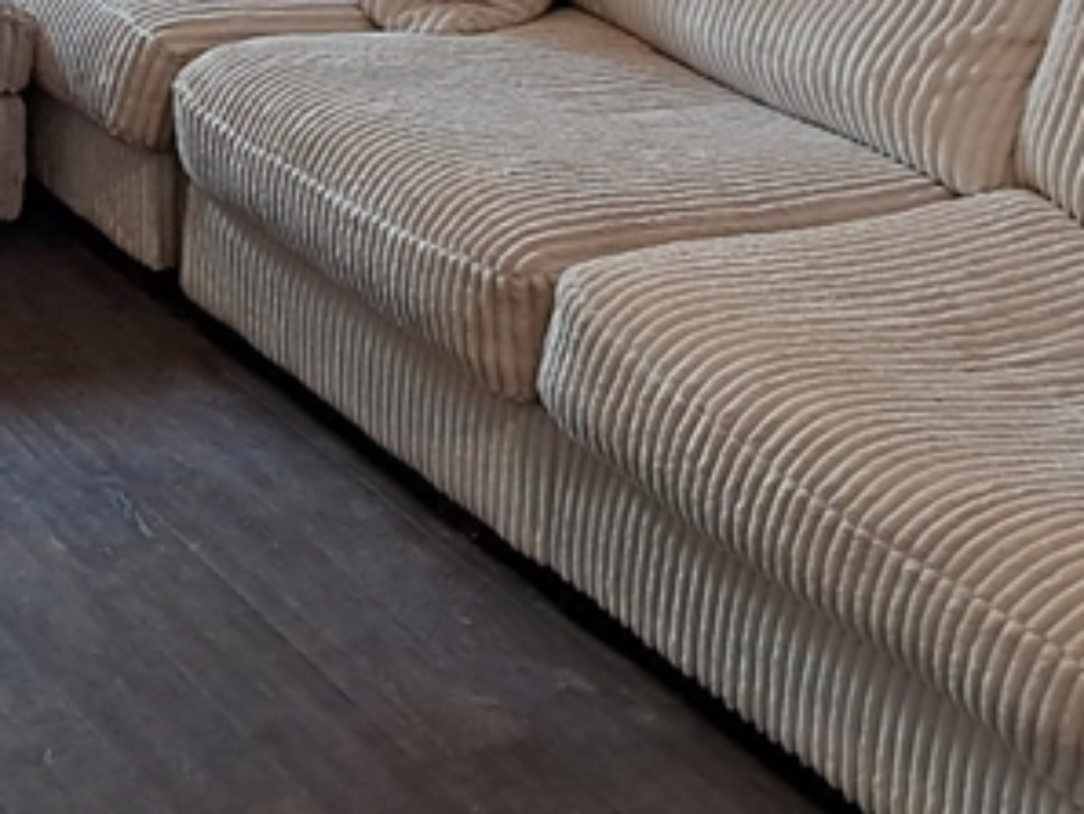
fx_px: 2913
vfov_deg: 15.2
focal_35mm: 93
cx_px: 80
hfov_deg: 20.6
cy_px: -237
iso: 200
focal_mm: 4
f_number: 1.8
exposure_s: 1/60
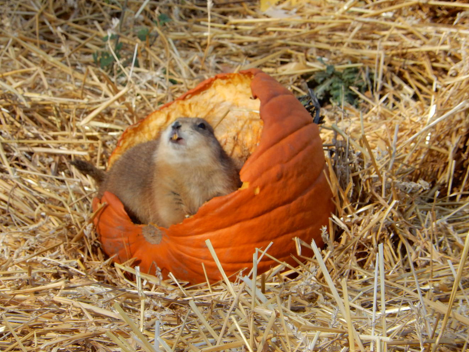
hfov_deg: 4.9
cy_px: 165
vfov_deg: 3.7
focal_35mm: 405
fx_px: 5487
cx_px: 210
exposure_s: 1/160
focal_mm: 59.5
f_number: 6
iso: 125
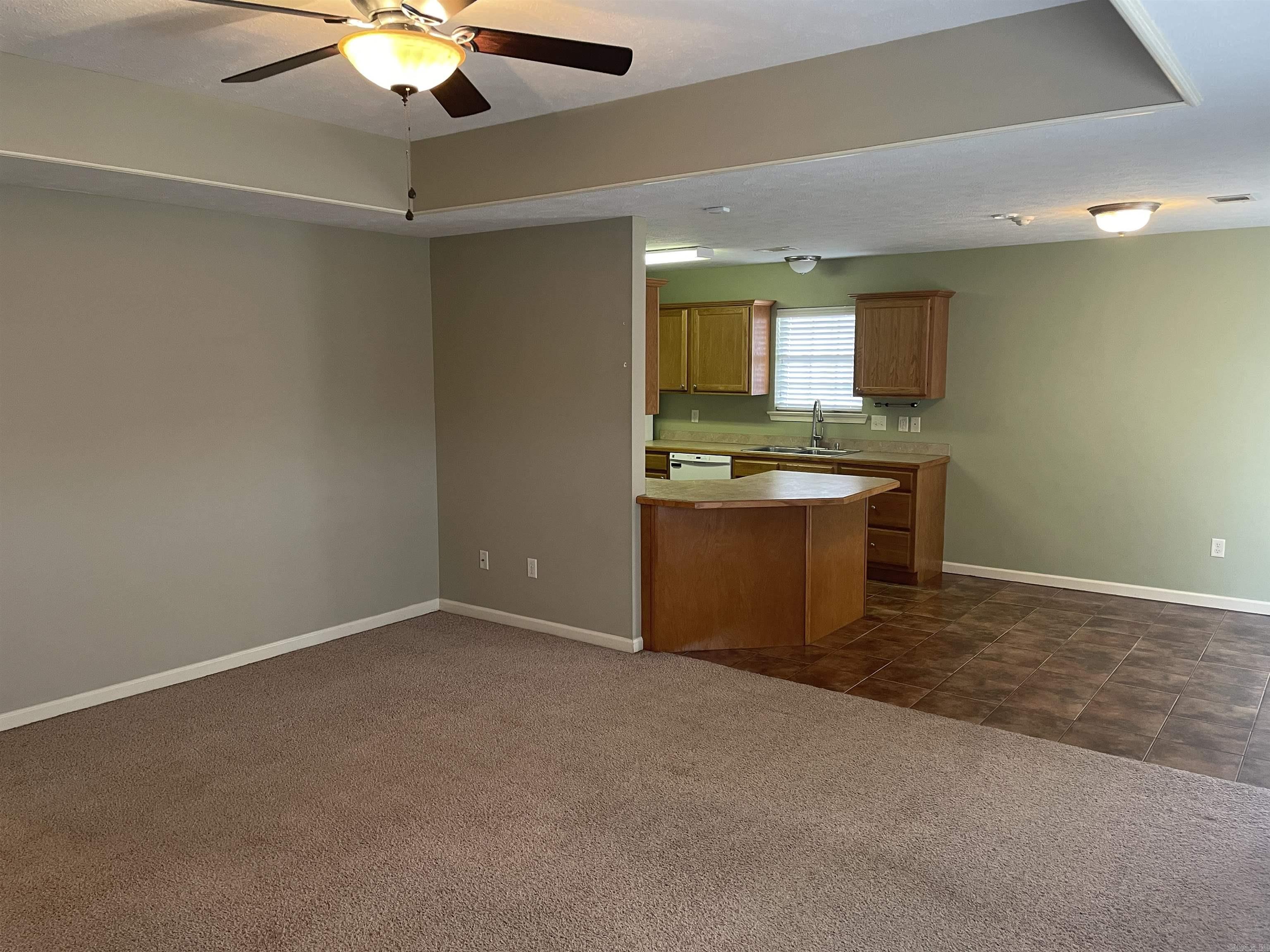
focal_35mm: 26
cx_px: 635
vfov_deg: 53.1
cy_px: 476
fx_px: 954
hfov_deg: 67.3
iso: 250
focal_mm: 4.2
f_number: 1.6
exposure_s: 1/60
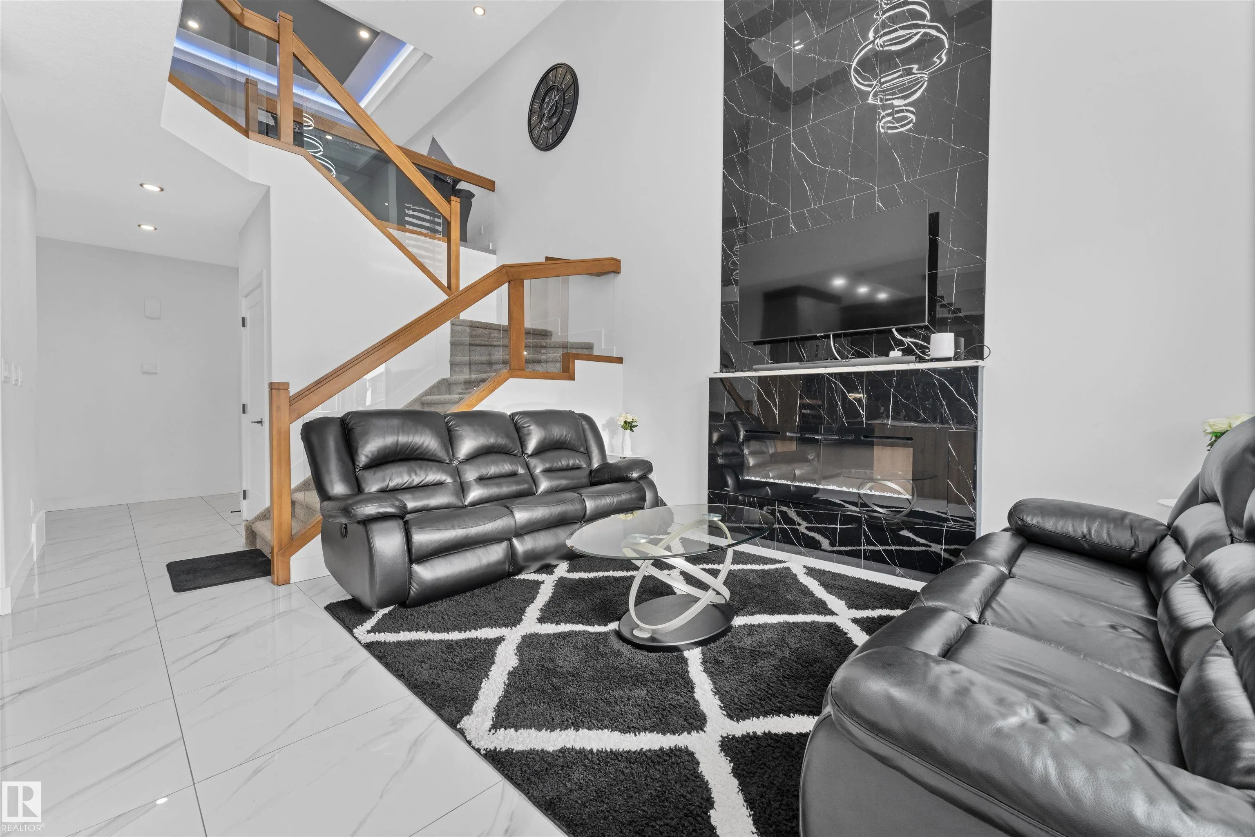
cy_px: 418
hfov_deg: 104.3
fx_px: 488
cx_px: 628
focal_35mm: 14
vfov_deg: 81.2
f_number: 9
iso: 125
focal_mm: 14
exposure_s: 1/6
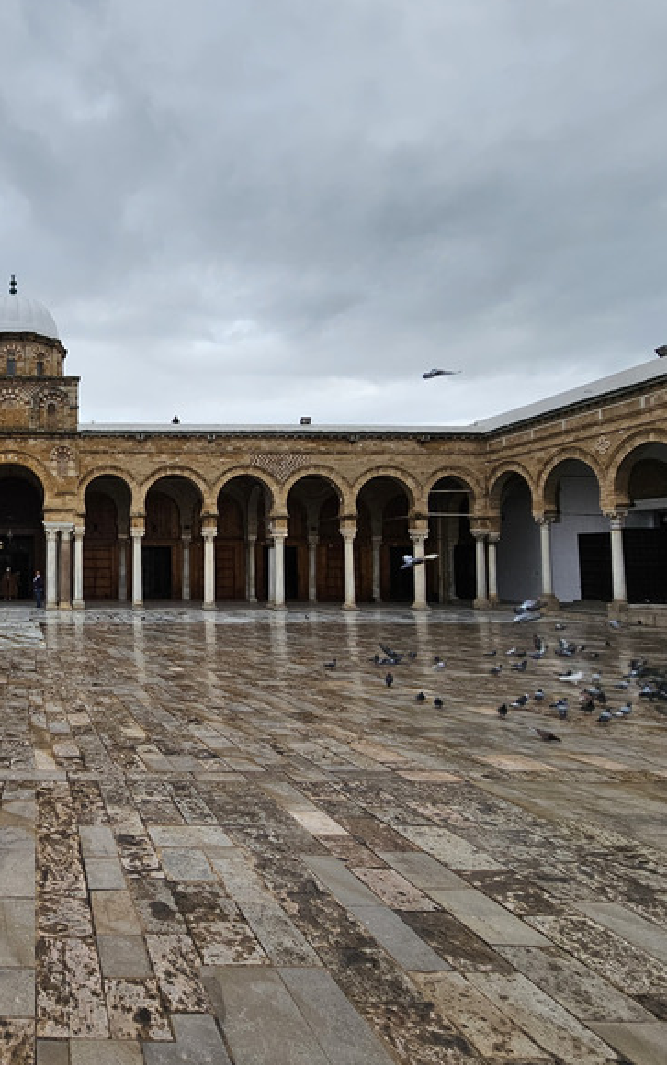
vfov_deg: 88.0
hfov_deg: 51.1
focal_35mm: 19
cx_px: 11
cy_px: 527
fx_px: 552
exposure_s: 1/859
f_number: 2.2
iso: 50
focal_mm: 2.2
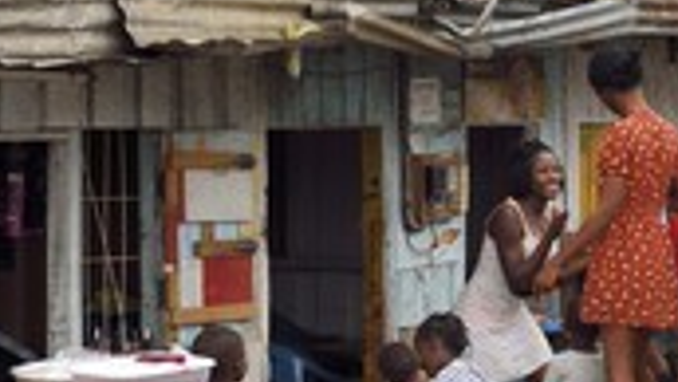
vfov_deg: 9.9
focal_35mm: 123
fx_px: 2213
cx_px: 591
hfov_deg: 17.2
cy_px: 118
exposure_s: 1/800
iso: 800
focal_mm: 48
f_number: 8
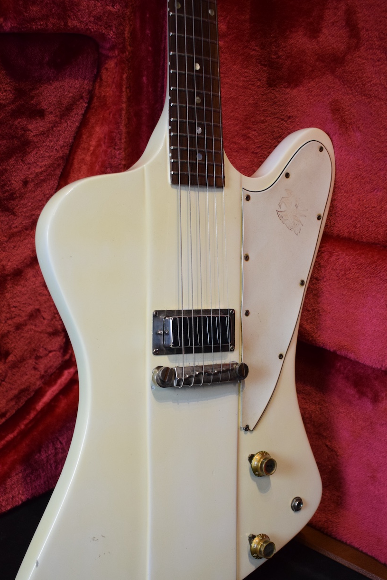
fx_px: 800
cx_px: 194
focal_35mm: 50
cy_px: 354
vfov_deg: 39.7
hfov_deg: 27.2
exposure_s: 1/60
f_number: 4
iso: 1400
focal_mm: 27
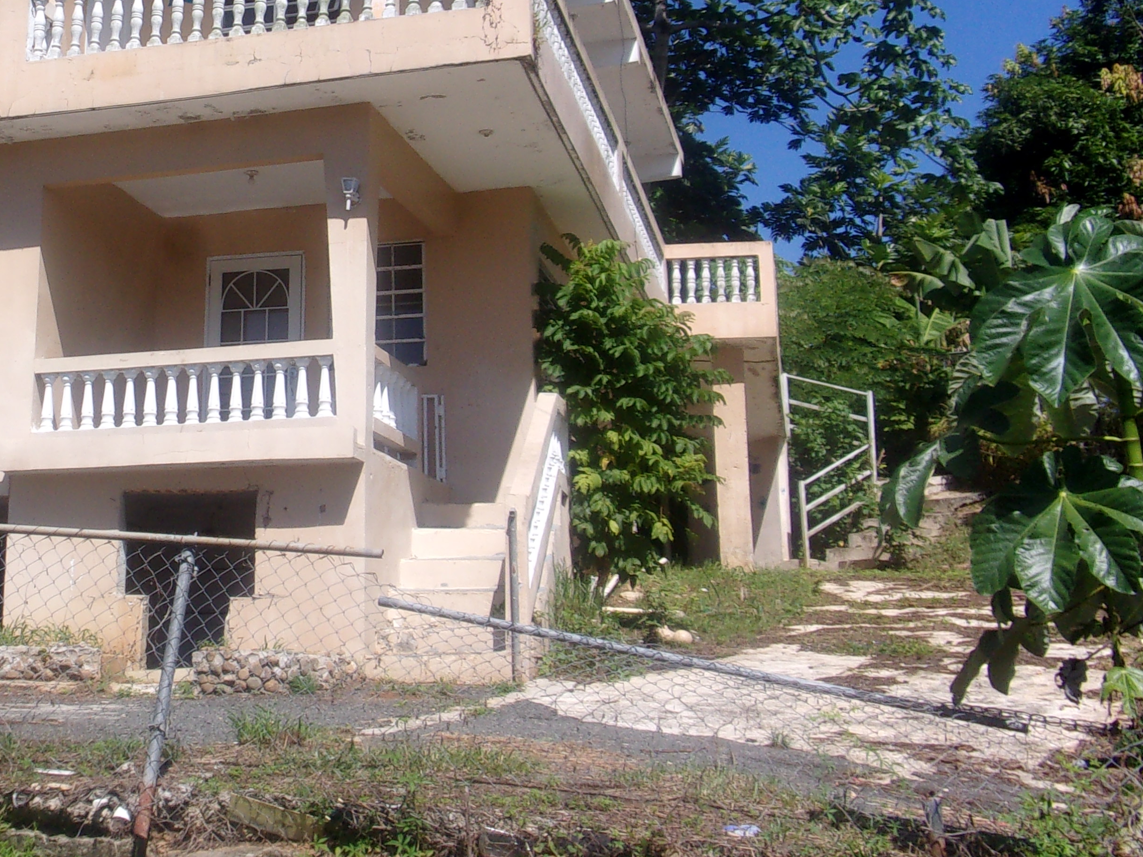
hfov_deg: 35.3
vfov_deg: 26.8
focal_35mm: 53
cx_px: 269
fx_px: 1750
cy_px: 129
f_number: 10.8
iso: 80
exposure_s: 1/120
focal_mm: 5.1
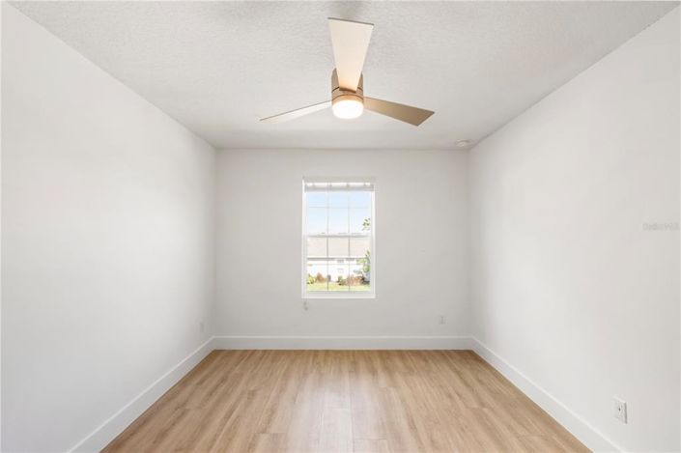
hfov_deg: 100.4
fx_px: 284
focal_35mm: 15
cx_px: 340
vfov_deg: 77.2
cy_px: 226
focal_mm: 10
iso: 320
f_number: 7.1
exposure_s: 1/4
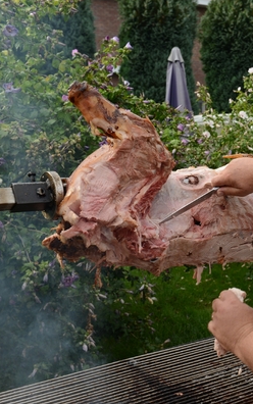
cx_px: 244
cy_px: 201
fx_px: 595
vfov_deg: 37.5
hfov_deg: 23.2
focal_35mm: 54
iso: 200
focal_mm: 35
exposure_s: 1/160
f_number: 6.3
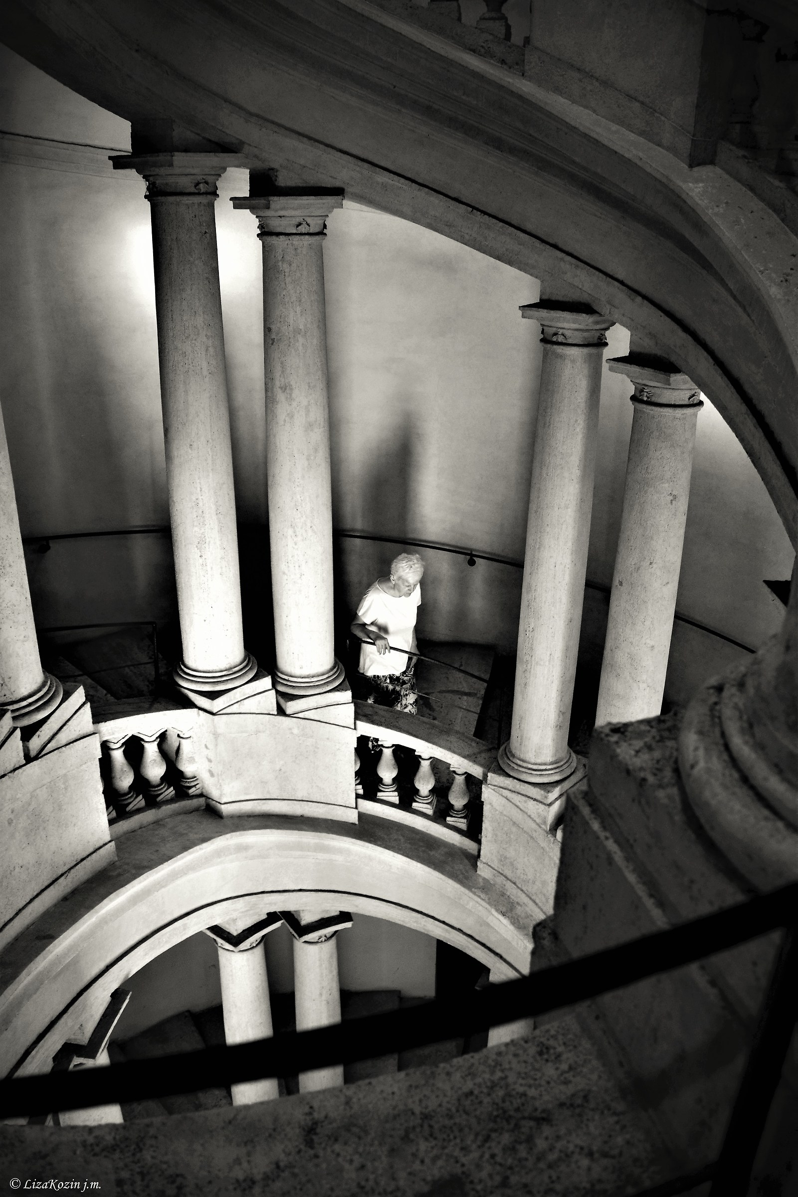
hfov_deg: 47.9
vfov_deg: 67.4
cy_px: 598
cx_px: 399
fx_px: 898
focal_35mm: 27
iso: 720
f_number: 4.5
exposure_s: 1/30
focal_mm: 18
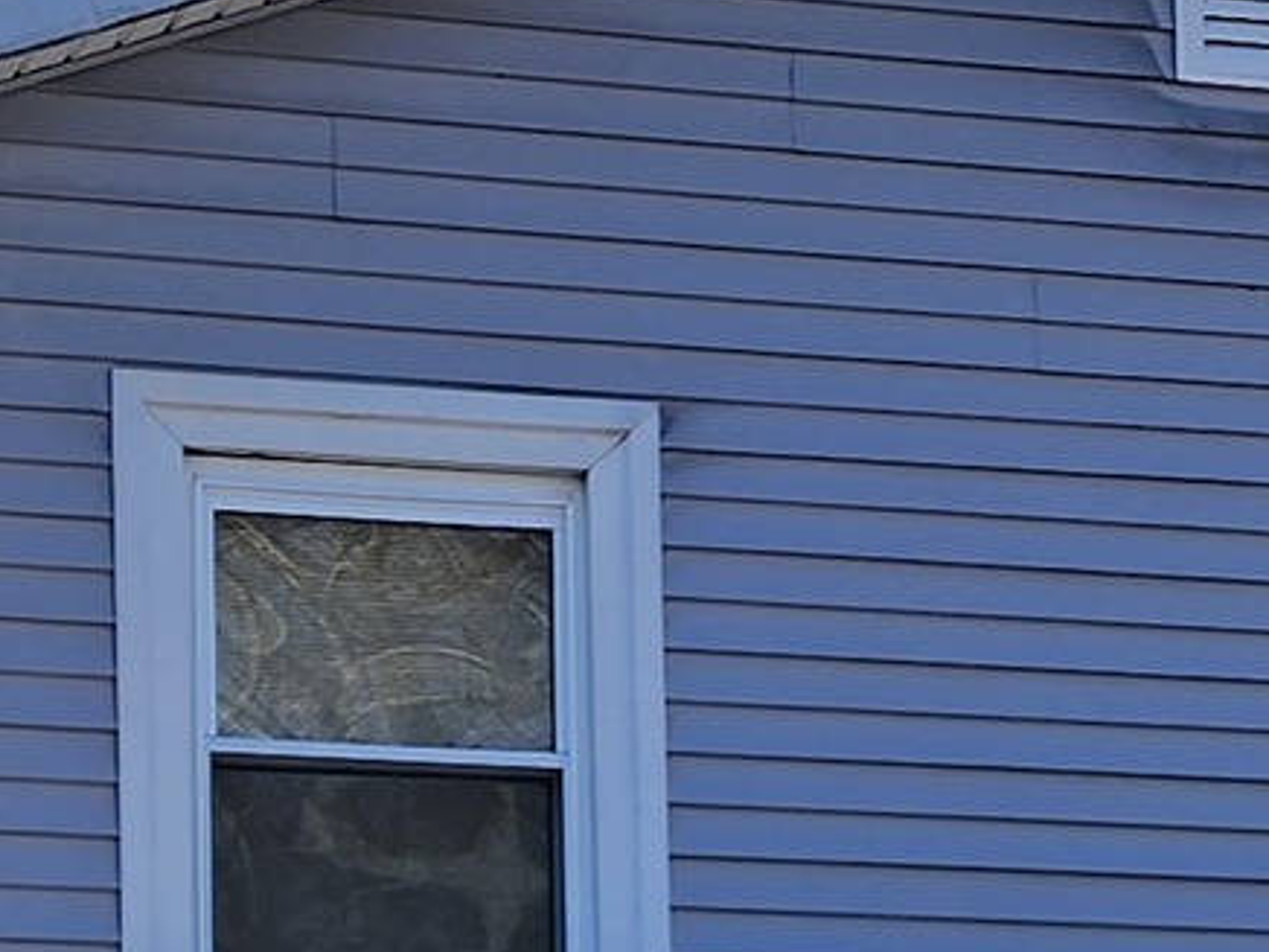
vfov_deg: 8.9
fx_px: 5939
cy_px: 1427
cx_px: 975
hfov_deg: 12.2
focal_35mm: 162
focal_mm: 6.4
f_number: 1.8
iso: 12
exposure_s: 1/633
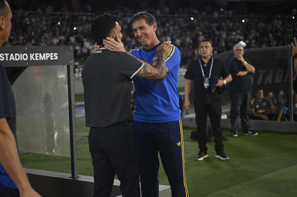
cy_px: 98
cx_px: 148
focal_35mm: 70
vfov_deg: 19.4
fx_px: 577
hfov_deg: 28.9
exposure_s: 1/800
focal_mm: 70
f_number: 2.8
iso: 2000
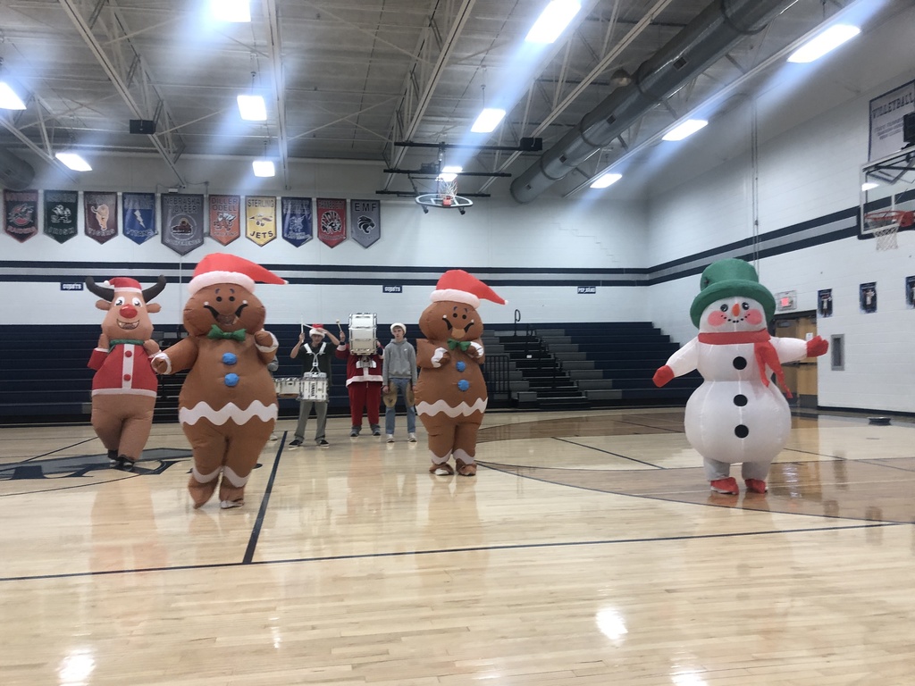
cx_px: 458
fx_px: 740
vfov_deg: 49.7
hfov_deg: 63.4
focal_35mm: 28
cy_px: 343
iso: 40
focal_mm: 3.99
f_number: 1.8
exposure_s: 1/30
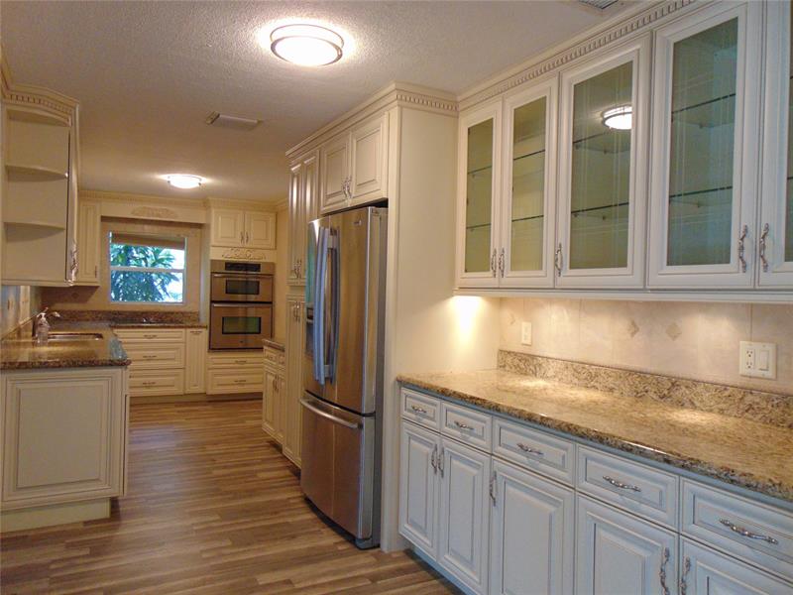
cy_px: 298
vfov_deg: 54.9
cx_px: 396
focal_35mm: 25
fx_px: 573
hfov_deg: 69.4
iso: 250
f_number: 3
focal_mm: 4.5
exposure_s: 1/30
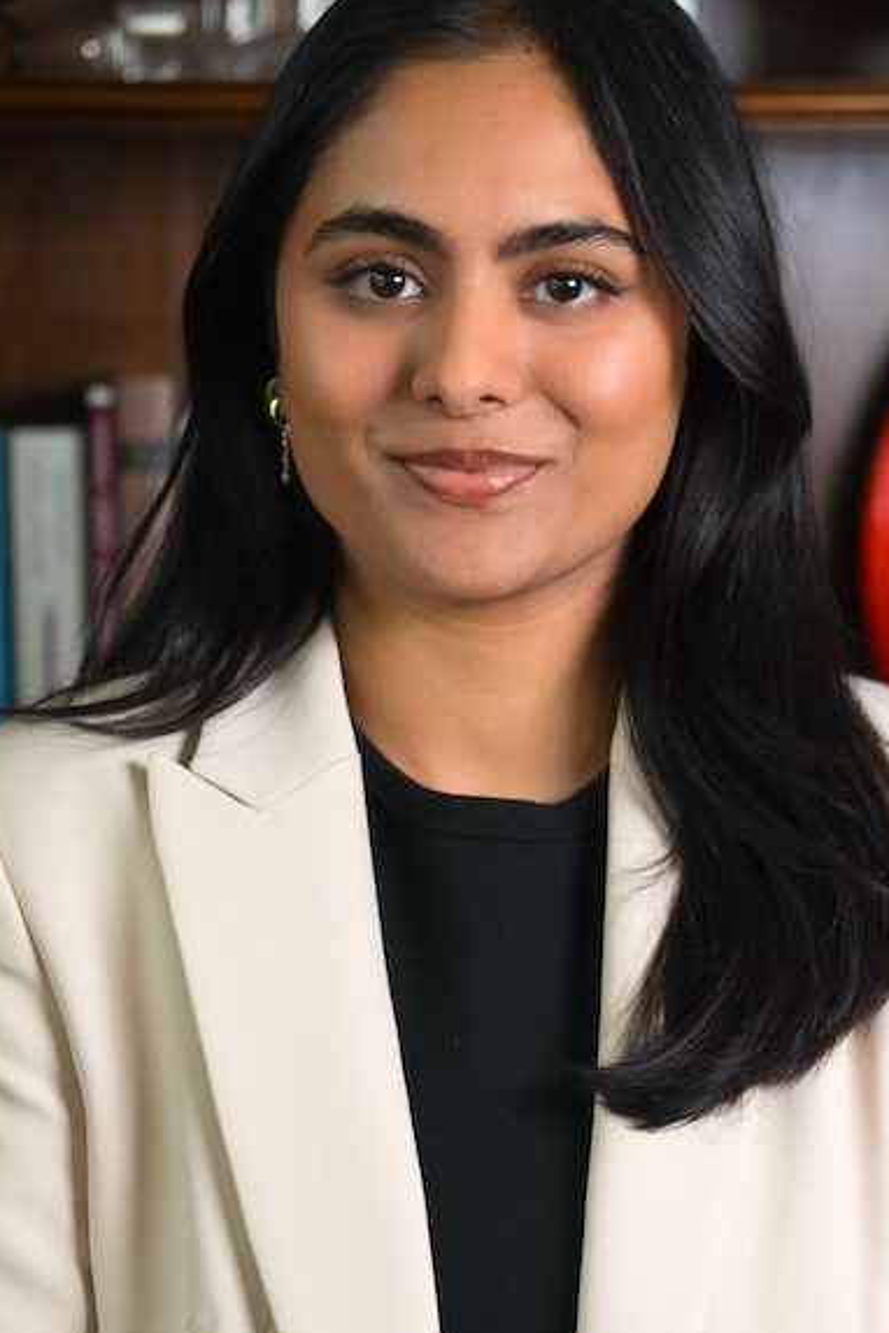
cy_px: 851
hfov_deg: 10.4
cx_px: 414
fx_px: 4889
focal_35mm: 132
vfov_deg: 15.5
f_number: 1.8
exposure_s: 1/125
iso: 250
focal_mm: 56
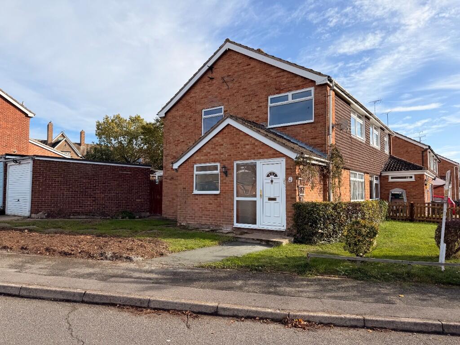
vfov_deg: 56.8
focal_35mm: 24
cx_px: 230
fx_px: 319
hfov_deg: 71.6
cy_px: 172
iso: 80
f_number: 1.78
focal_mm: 6.76
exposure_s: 1/3759
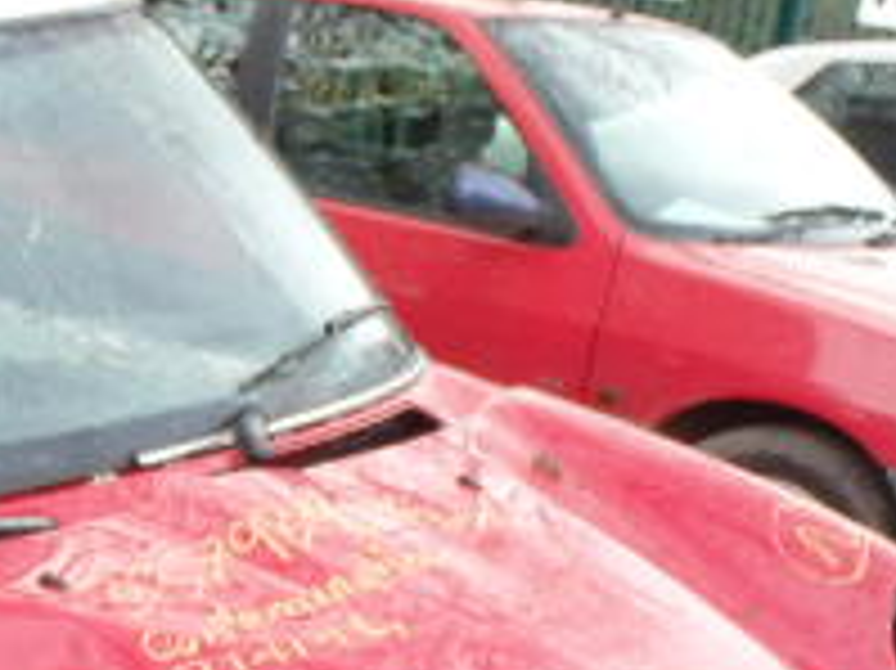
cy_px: 773
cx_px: -158
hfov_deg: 20.5
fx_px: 2328
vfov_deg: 15.9
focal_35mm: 90
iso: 320
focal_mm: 5
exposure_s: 1/200
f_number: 3.9
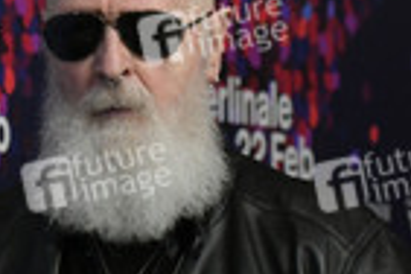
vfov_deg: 3.3
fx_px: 4760
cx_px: 136
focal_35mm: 417
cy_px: 251
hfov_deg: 4.9
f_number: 5.6
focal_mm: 130
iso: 2000
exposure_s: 1/250
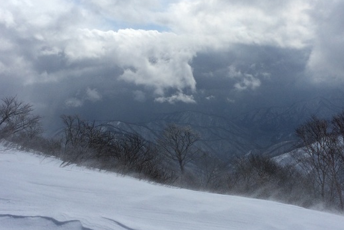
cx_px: 187
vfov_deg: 28.1
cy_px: 117
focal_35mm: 48
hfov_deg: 41.1
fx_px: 459
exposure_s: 1/8264
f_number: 2.2
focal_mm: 4.12
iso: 40
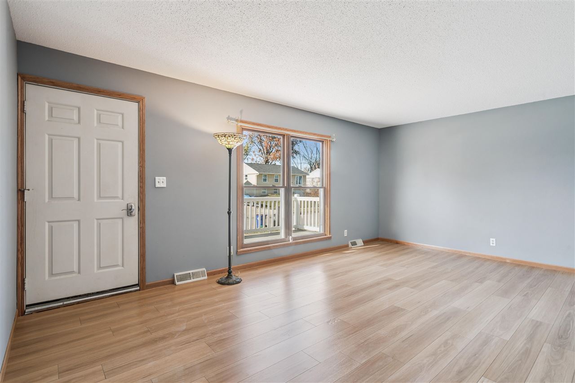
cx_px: 288
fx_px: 271
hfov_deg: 93.3
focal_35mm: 17
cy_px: 192
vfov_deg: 70.4
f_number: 10
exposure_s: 1/10
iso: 400
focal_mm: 17
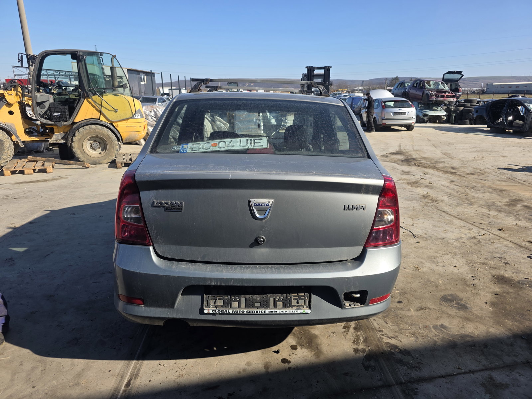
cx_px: 266
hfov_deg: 73.9
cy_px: 200
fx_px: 353
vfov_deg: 58.9
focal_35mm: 23
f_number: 1.7
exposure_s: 1/3891
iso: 80
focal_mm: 6.3
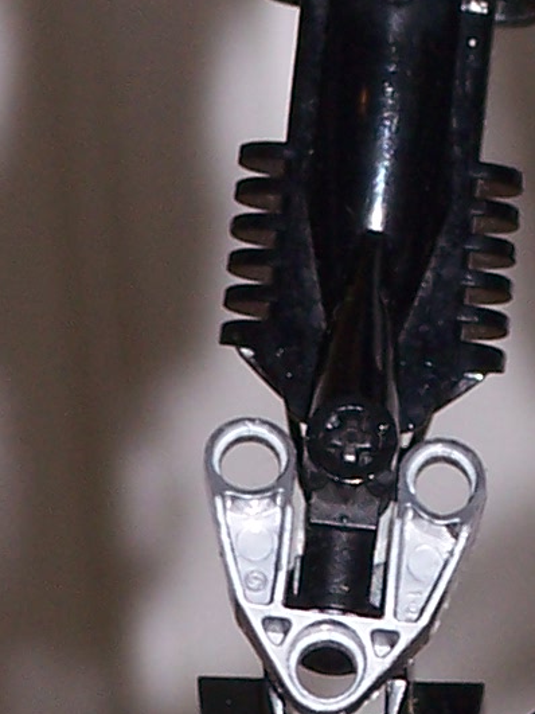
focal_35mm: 674
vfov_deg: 2.9
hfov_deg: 2.2
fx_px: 13895
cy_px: -227
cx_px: 879
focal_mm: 23.1
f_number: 3.2
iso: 80
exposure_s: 1/125
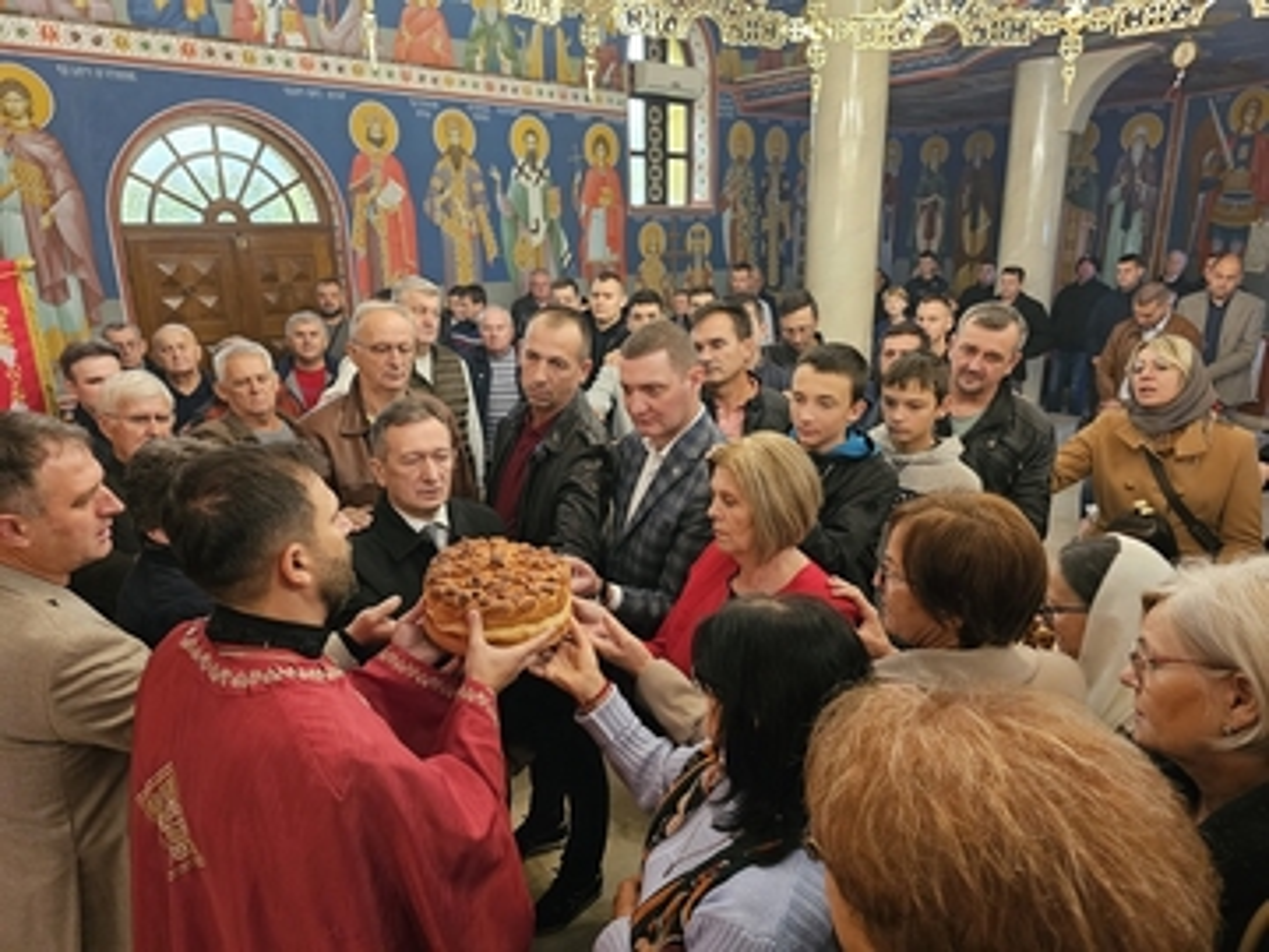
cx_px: 634
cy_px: 476
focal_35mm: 23
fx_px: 843
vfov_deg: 58.9
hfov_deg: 73.9
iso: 640
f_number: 1.7
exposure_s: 1/40
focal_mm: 6.3
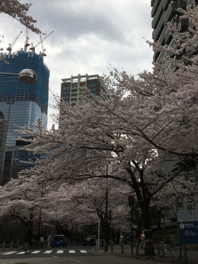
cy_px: 132
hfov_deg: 36.7
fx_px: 297
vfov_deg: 47.8
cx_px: 119
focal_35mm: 39
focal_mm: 4.15
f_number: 2.2
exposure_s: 1/1083
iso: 25
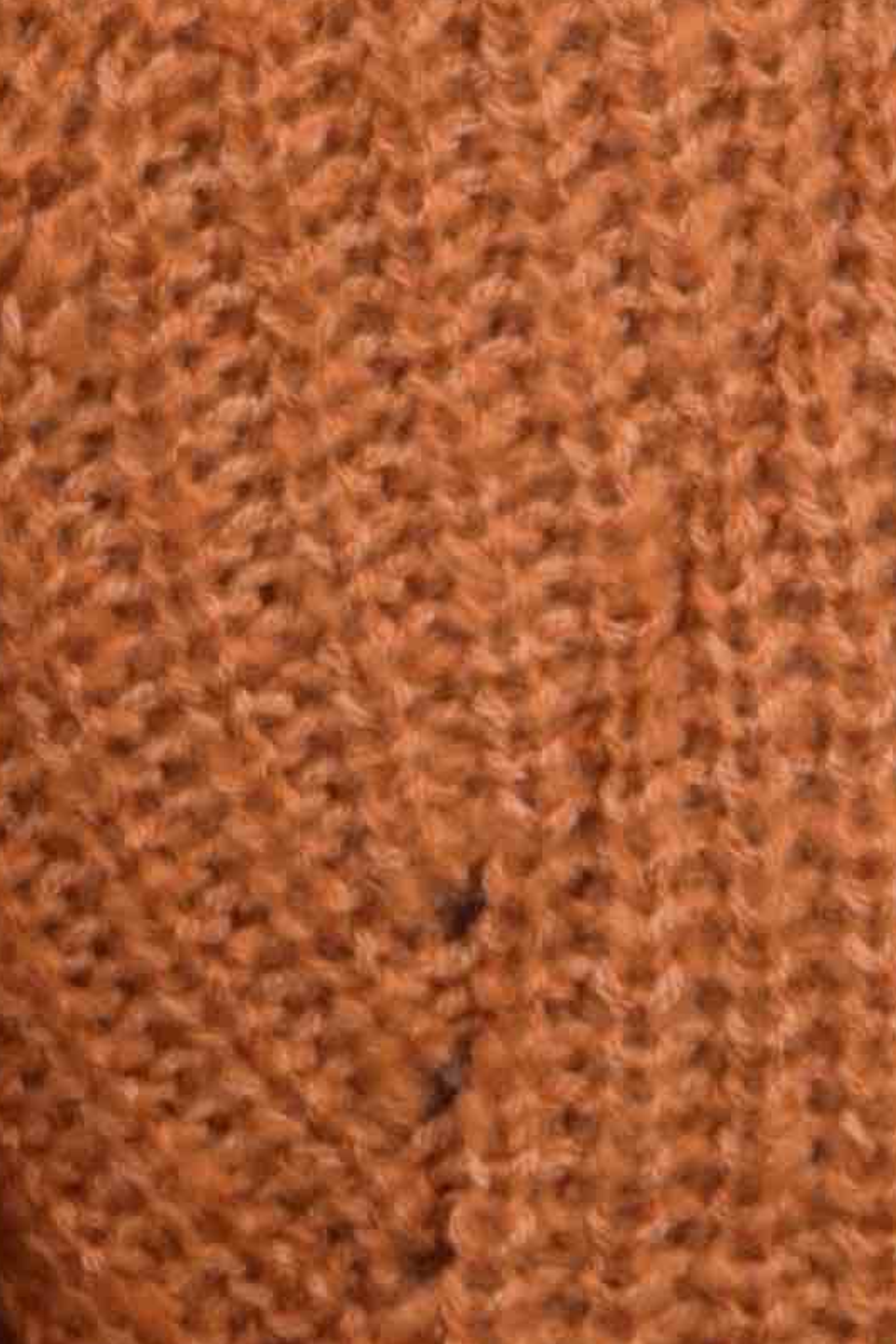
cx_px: -1764
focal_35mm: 608
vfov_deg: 3.4
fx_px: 22697
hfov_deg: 2.2
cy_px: -1226
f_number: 5
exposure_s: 1/400
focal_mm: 82
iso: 400
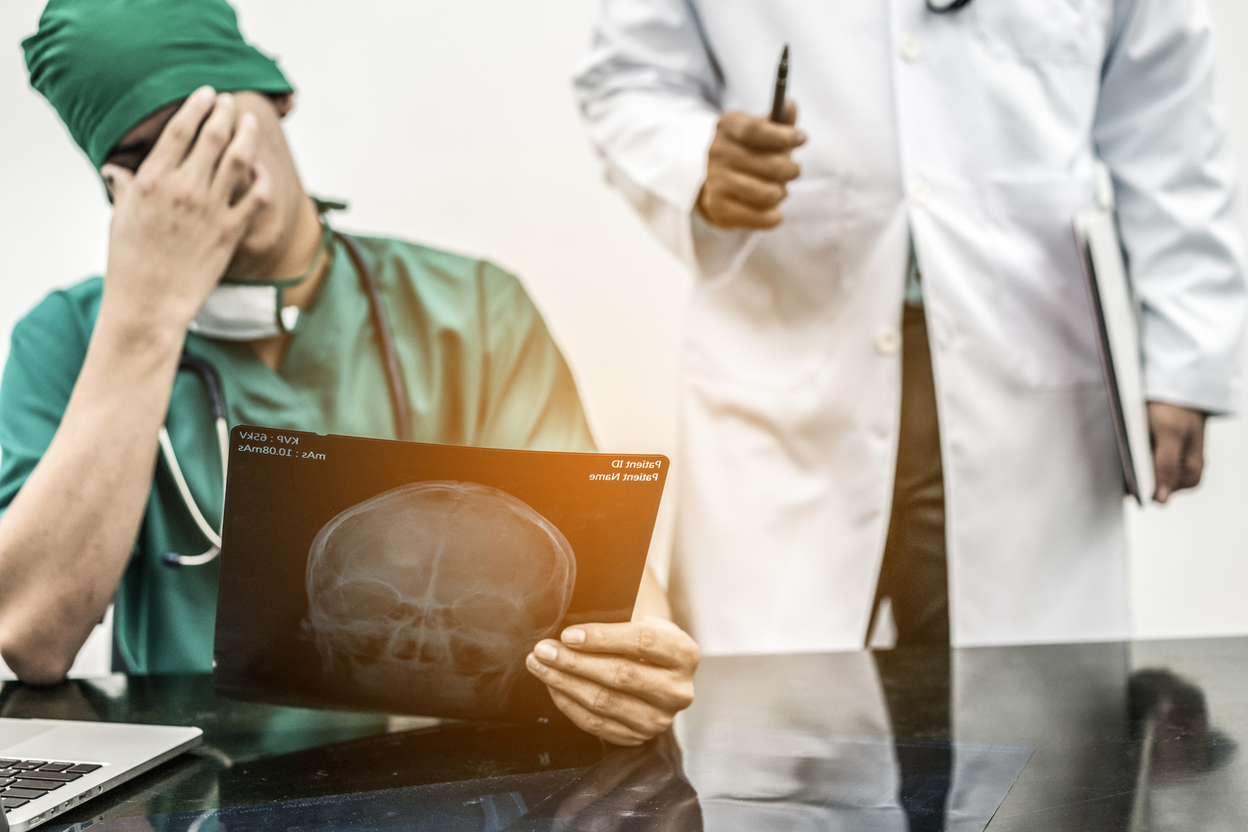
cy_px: 416
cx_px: 624
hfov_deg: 36.2
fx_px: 1907
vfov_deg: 24.6
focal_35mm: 55
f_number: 2.8
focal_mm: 55
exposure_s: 1/400
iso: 320
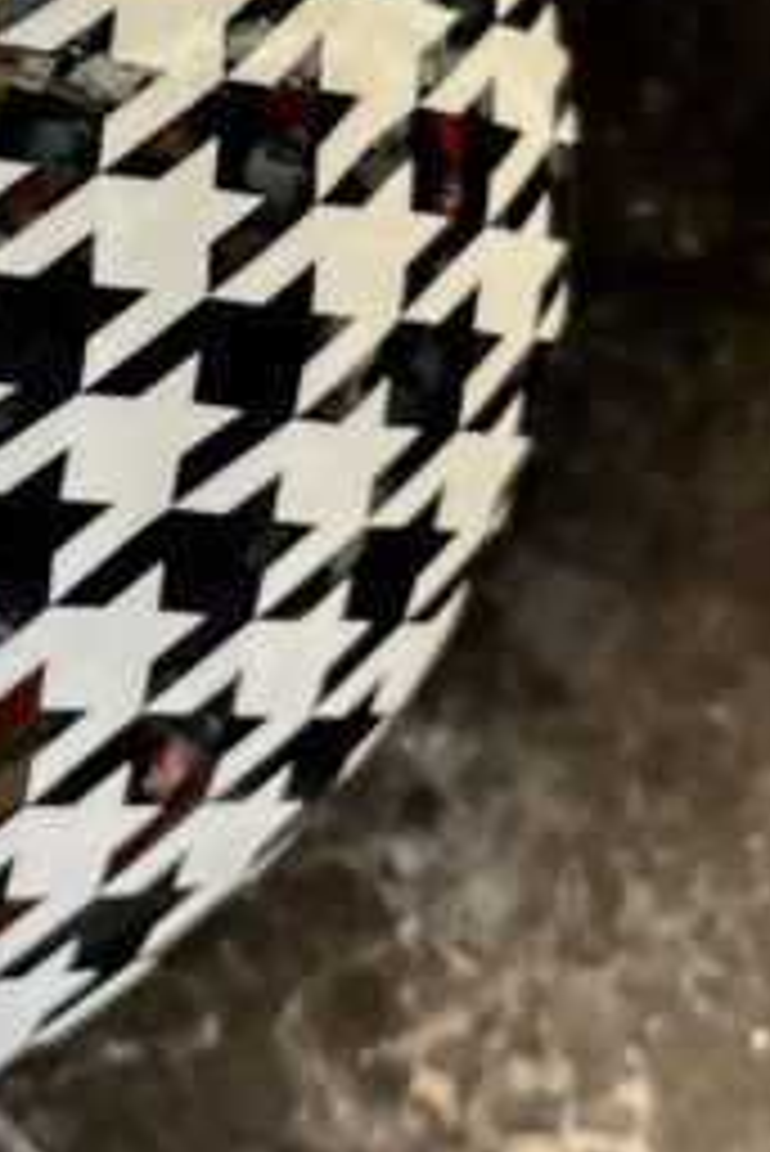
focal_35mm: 108
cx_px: -491
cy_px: 292
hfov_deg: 11.9
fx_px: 3460
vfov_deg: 18.8
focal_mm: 5.1
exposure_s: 1/100
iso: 125
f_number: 1.6
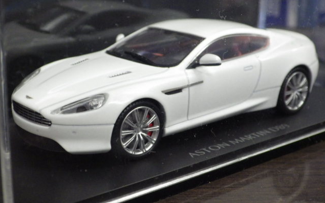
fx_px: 558
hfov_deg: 32.5
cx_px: 162
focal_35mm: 63
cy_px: 94
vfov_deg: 20.6
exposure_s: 1/45
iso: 800
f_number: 4
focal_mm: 10.7
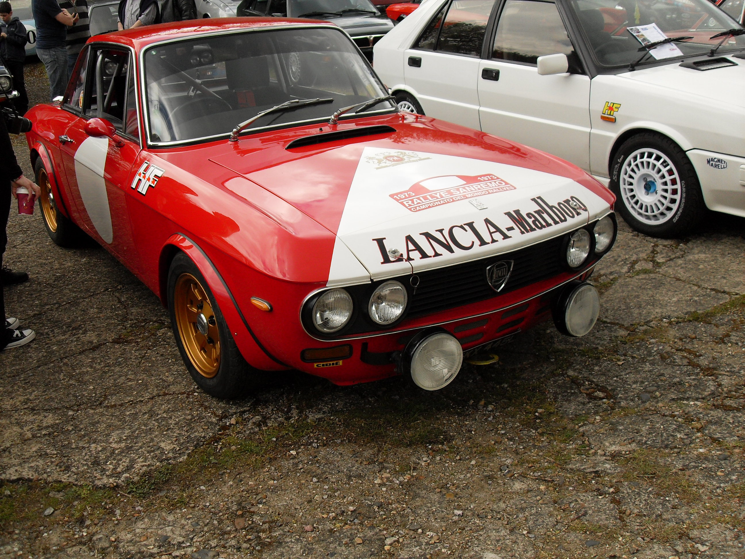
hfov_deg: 50.1
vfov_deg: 38.7
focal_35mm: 37
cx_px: 372
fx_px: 796
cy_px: 280
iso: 80
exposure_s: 1/350
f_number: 2.8
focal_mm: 6.3
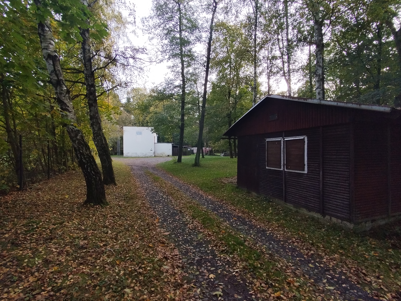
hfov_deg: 91.0
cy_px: 157
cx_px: 193
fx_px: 197
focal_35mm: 17
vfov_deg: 74.7
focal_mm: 1.65
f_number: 2.2
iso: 50
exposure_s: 1/177
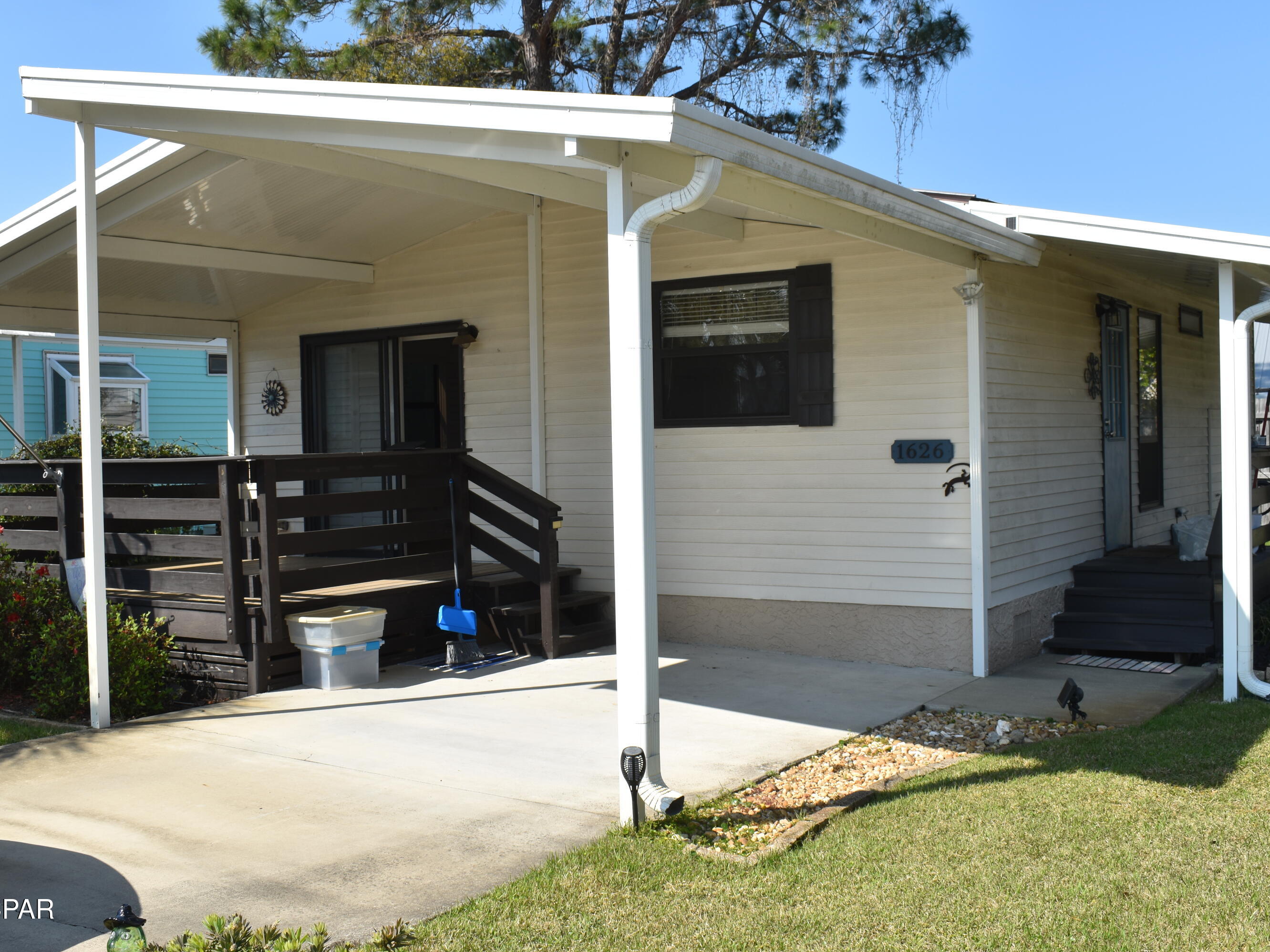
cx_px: 609
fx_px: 1431
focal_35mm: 39
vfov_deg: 36.8
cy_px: 476
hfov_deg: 47.9
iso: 100
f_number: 11
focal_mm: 24
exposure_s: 1/200
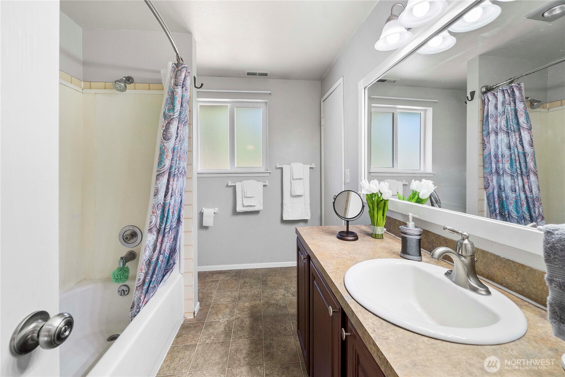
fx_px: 204
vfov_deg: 85.5
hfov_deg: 108.3
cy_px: 188
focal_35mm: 13
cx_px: 282
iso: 1000
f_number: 7.1
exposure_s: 1/20
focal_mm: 13
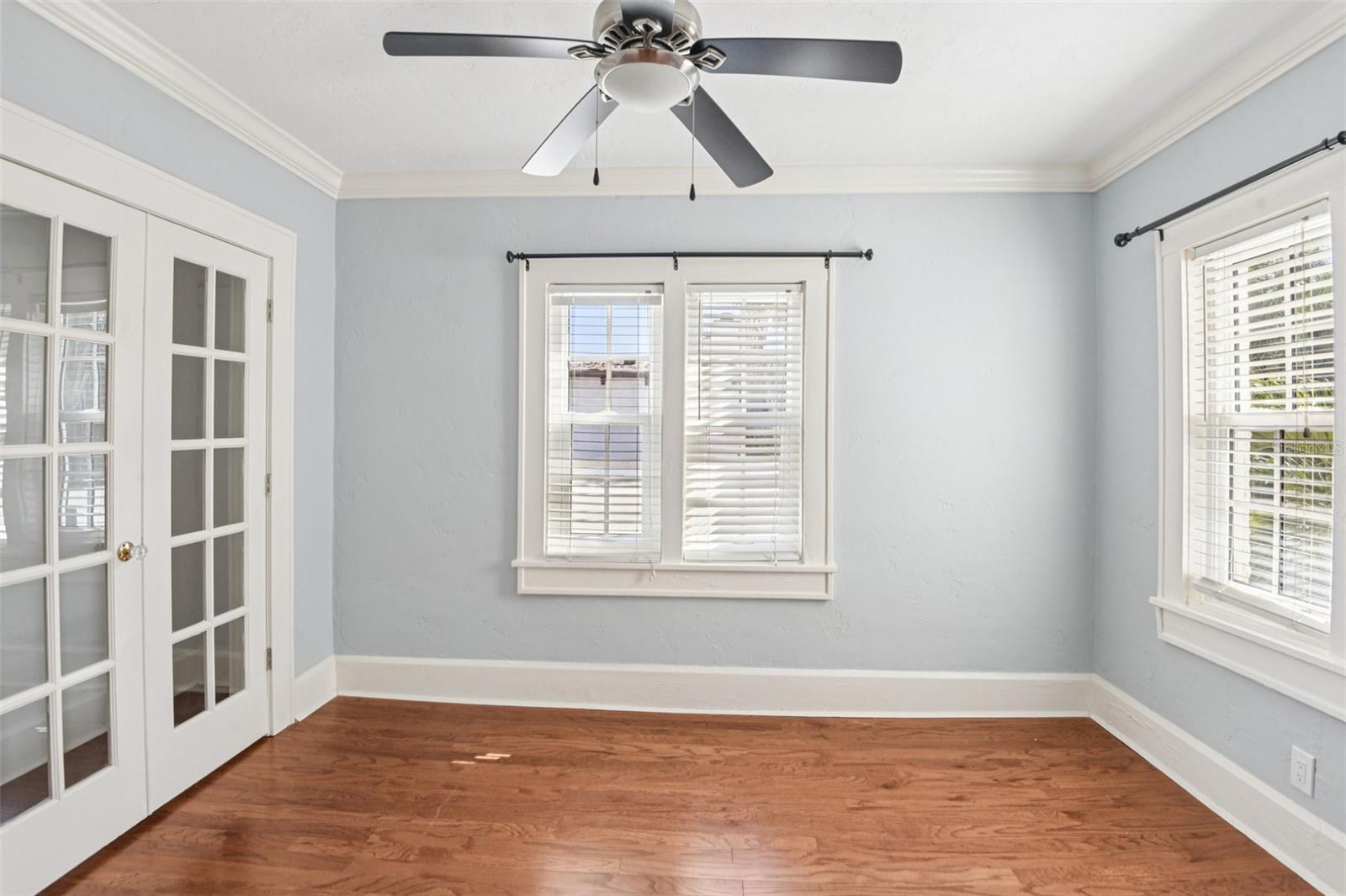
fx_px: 598
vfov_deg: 73.7
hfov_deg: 96.7
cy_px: 448
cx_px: 673
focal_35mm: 16
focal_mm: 16
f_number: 8
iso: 400
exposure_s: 1/80
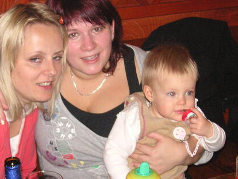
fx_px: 585
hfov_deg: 22.9
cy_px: 114
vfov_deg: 17.4
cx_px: 76
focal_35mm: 85
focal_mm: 7.3
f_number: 3.1
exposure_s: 1/45
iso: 160
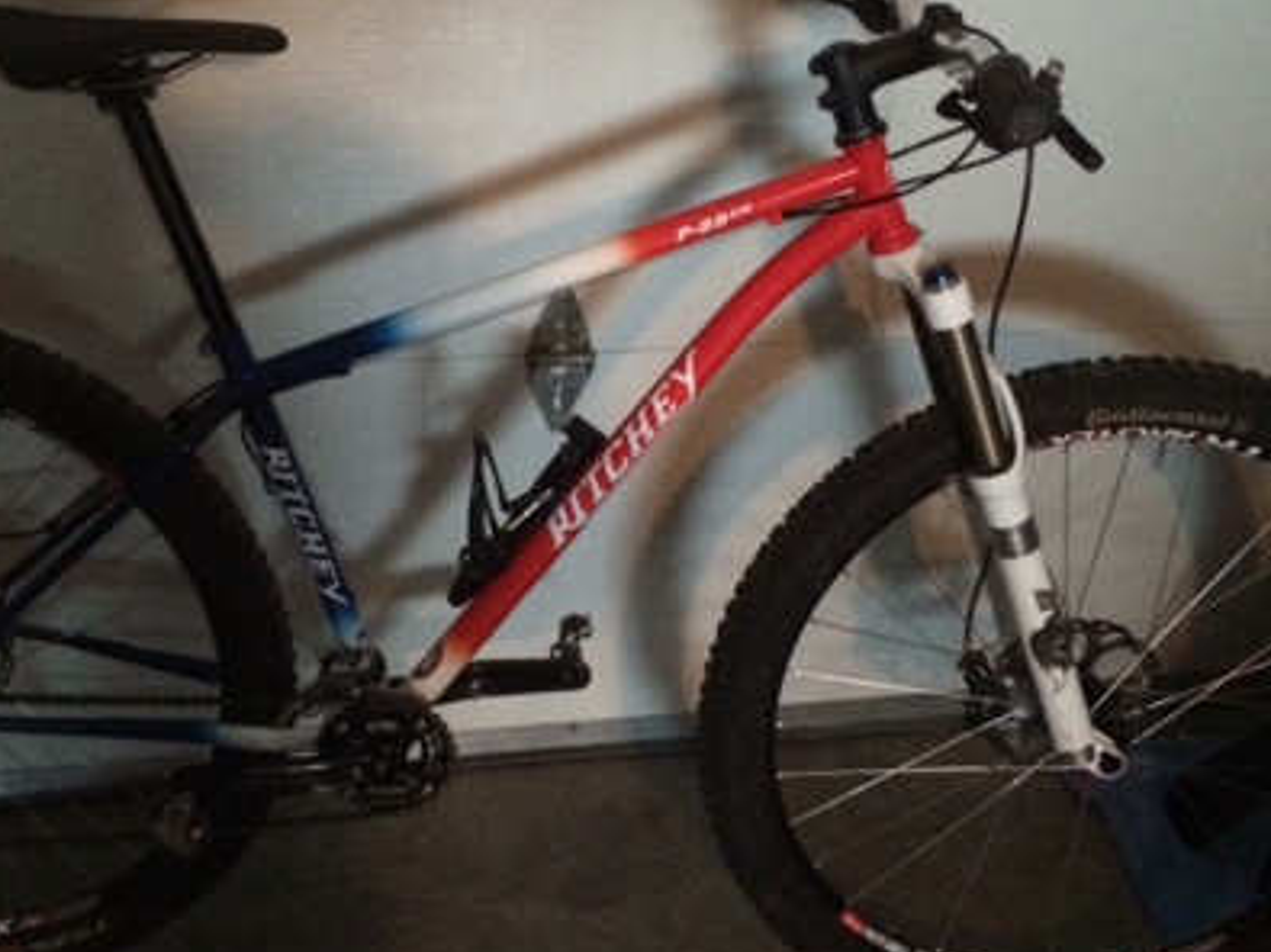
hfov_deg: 40.4
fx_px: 1725
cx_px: 550
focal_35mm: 47
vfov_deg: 30.9
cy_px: 457
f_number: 2.2
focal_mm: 4.15
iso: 640
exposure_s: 1/15
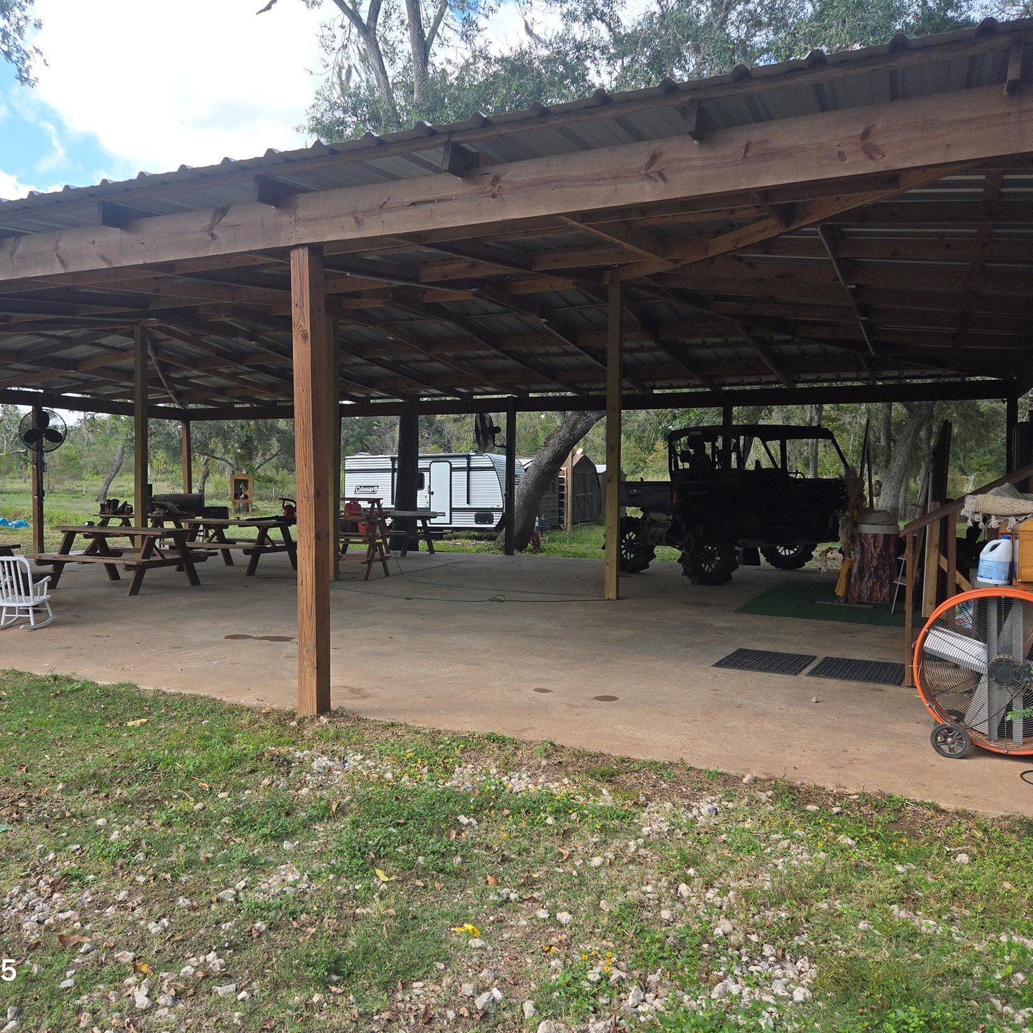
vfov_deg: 57.3
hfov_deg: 56.9
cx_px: 418
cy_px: 515
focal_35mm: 28
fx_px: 945
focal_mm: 5.4
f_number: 1.8
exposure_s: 1/1864
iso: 80
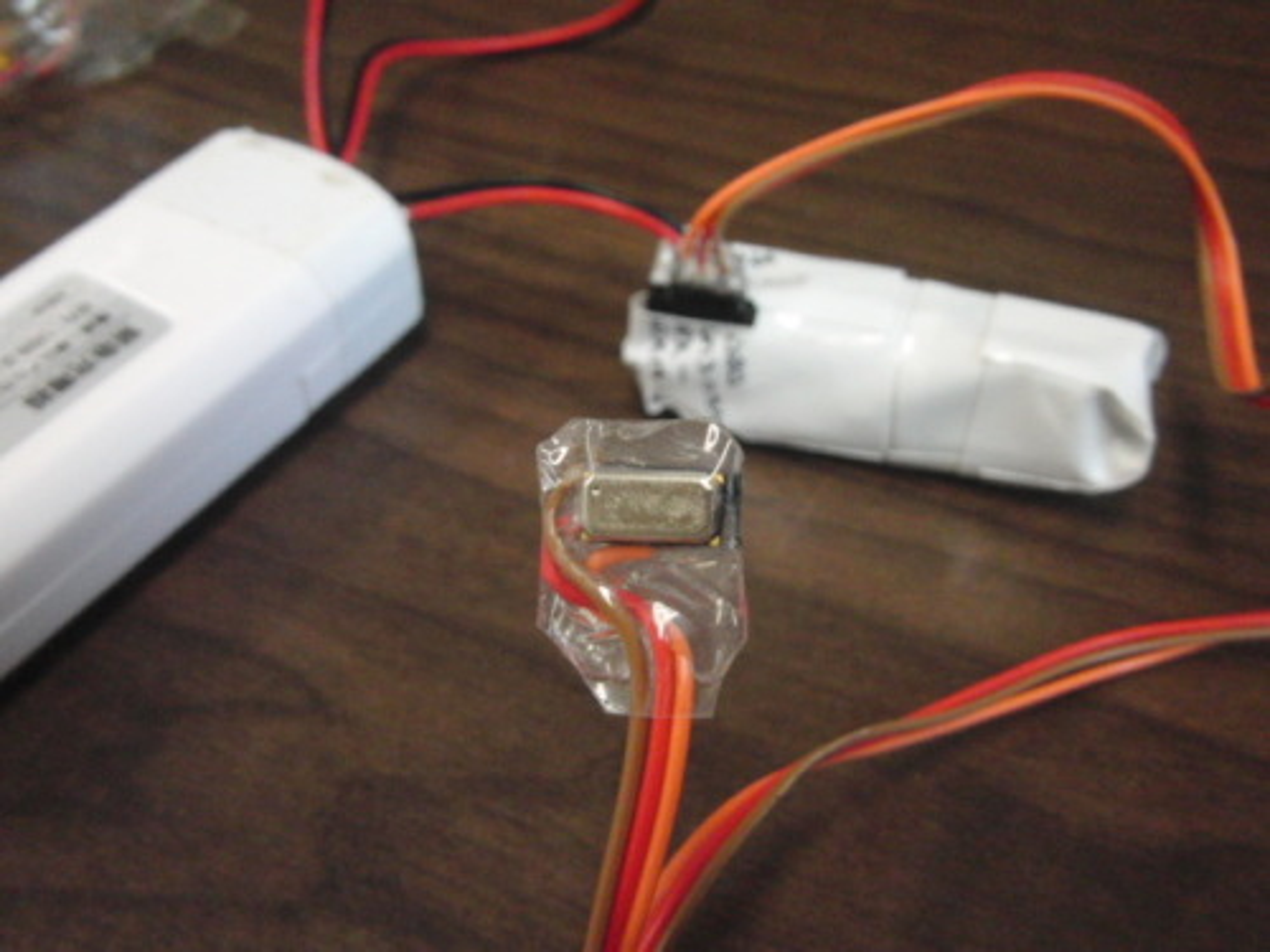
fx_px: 1394
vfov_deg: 37.7
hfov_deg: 49.0
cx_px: 635
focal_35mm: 38
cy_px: 476
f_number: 3.9
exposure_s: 1/80
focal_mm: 6.66
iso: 640
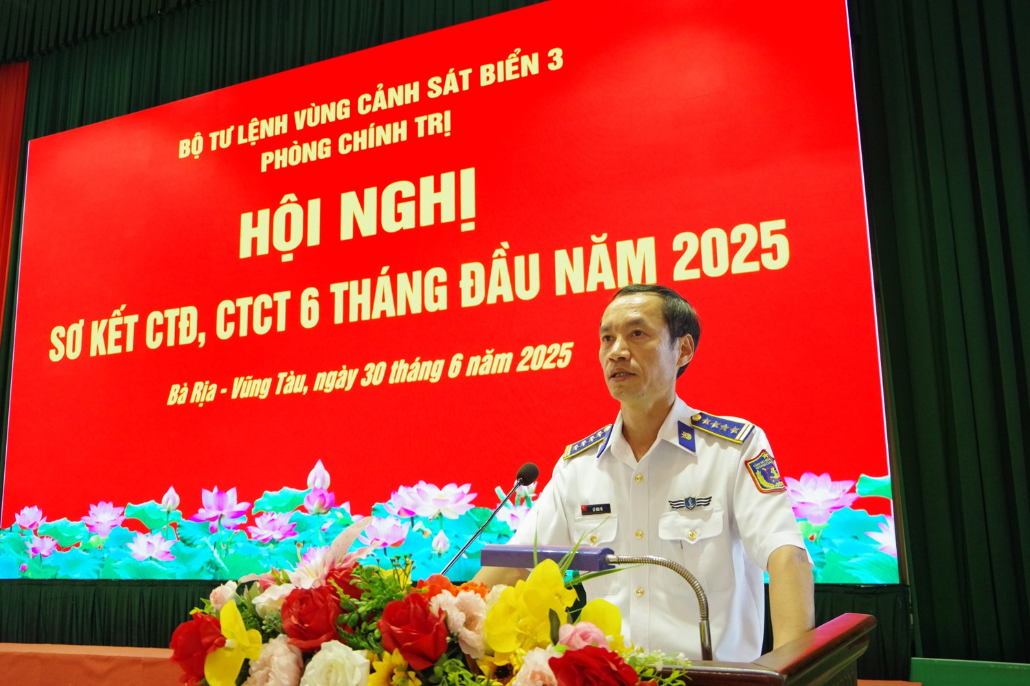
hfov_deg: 60.3
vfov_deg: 42.3
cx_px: 515
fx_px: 887
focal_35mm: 31
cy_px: 343
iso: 3200
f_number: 5
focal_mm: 21
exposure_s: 1/125
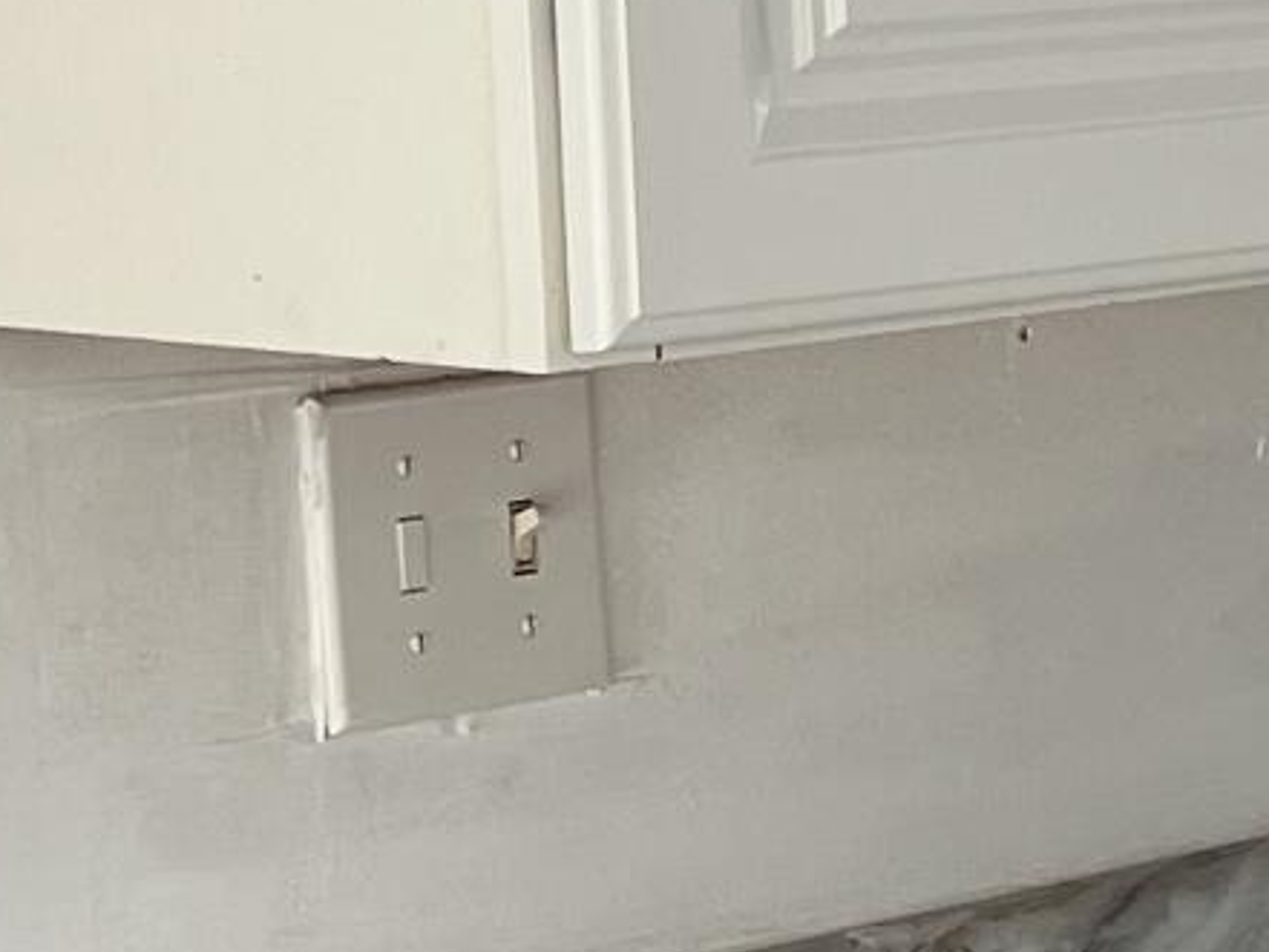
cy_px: 434
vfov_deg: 8.4
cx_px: 2207
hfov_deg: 10.6
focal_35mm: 177
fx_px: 6490
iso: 50
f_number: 1.5
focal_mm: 5.7
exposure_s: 1/121
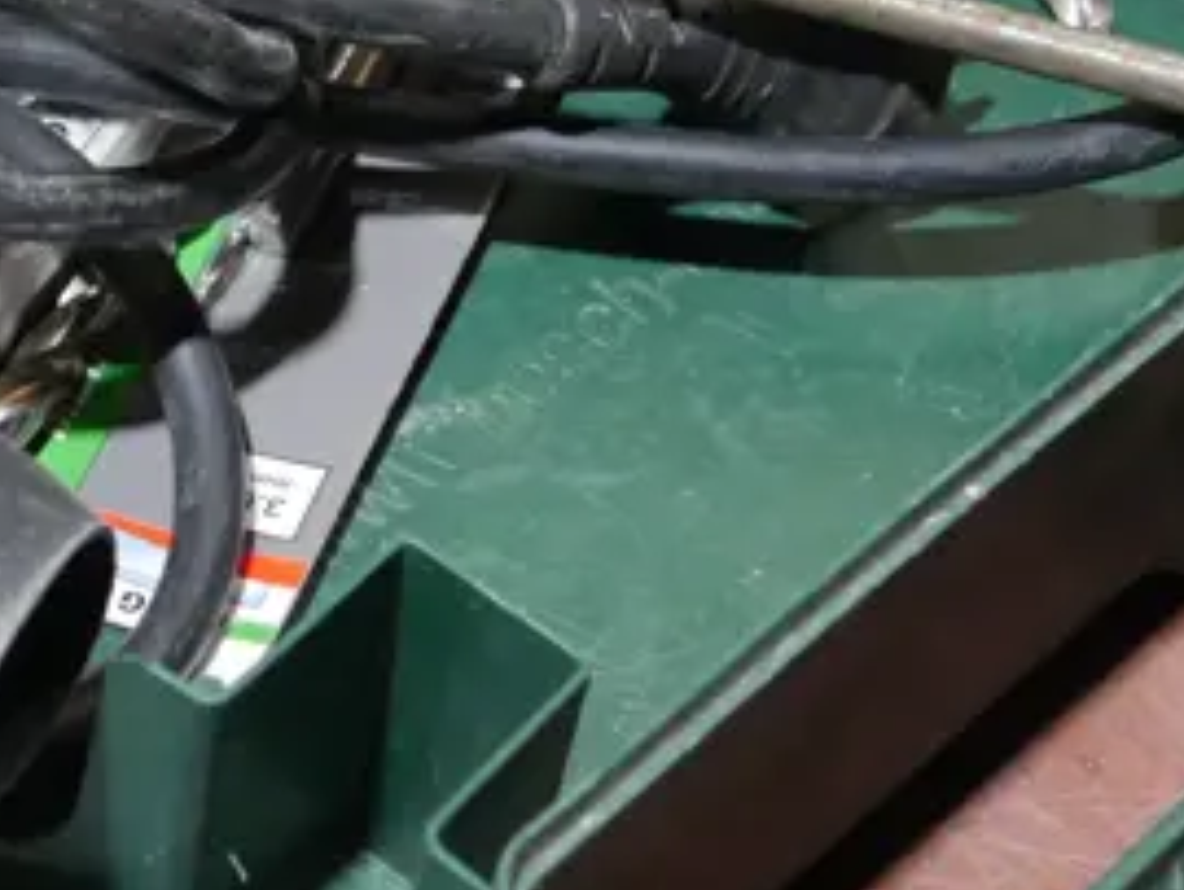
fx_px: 4416
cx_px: -210
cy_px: 208
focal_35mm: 129
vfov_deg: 11.5
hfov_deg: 14.8
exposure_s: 1/60
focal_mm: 17
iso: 640
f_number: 4
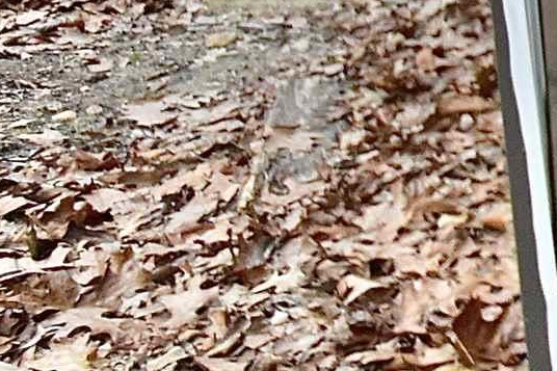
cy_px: -485
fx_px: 1330
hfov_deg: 12.4
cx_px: 1573
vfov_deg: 12.7
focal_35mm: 86
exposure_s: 1/60
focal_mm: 10
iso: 1600
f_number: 5.6
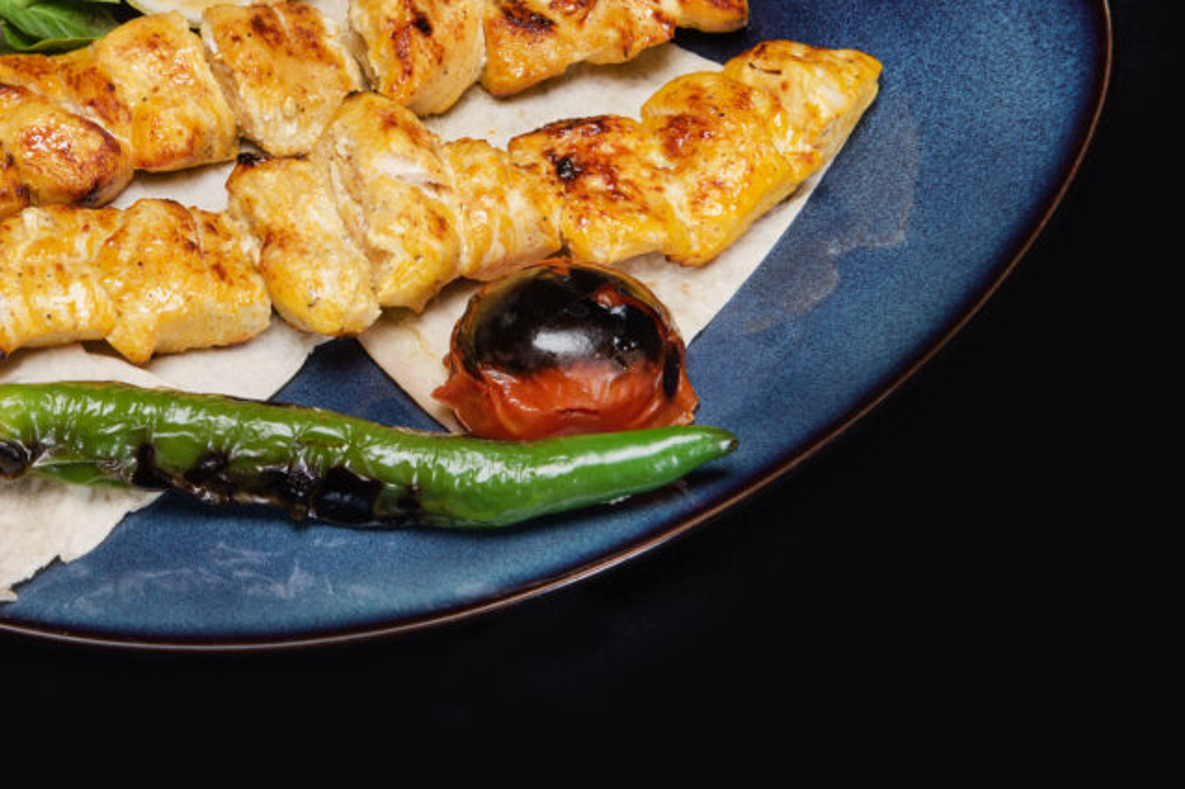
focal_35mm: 106
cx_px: 338
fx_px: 3488
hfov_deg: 19.2
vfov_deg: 12.9
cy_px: 196
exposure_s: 1/125
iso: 100
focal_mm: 66
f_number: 16
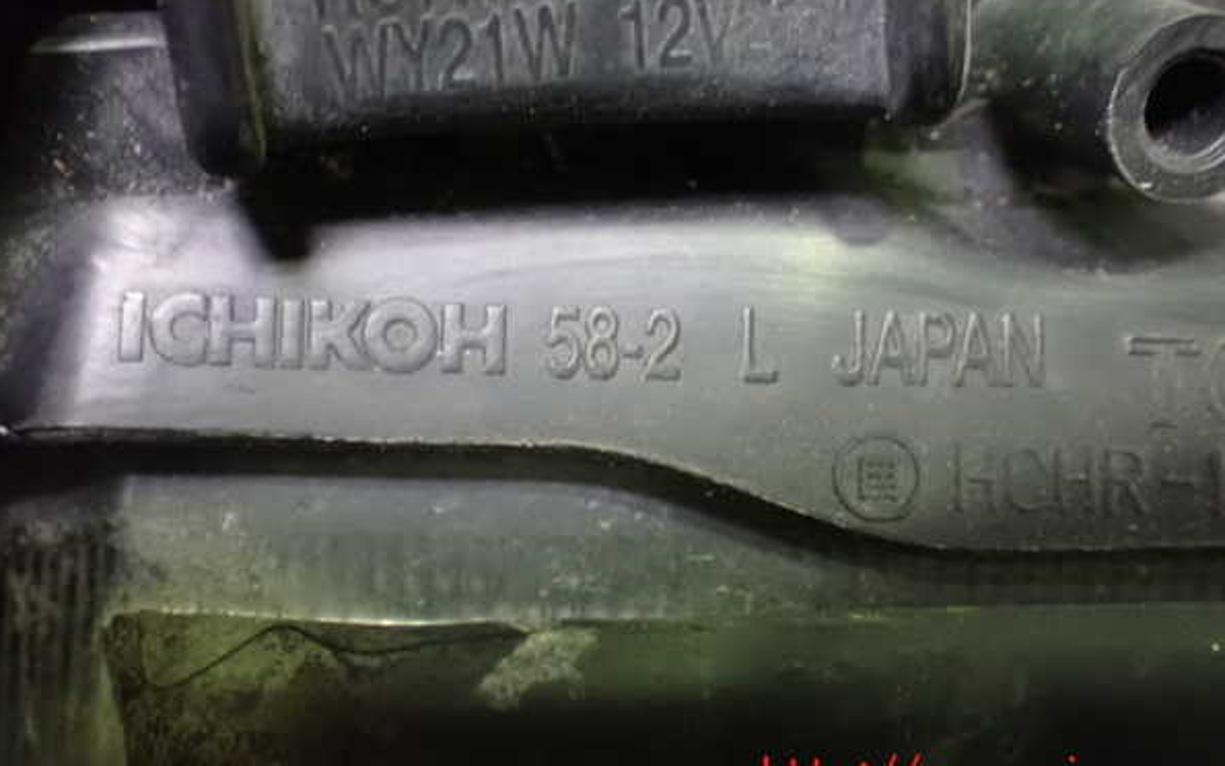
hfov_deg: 42.6
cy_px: 340
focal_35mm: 47
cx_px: 609
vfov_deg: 27.4
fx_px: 1569
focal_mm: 7.84
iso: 1600
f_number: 2.9
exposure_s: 1/30
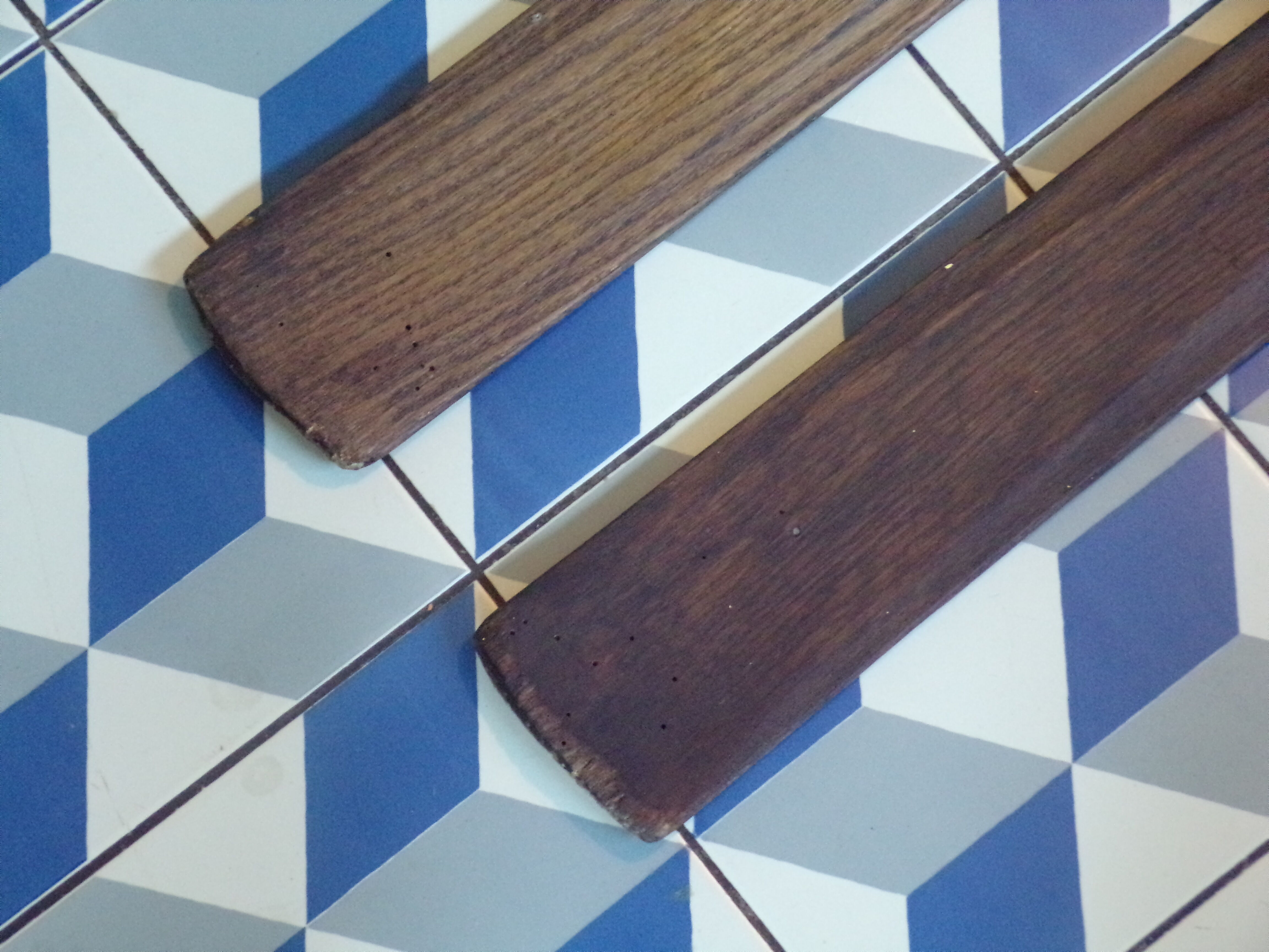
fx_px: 3629
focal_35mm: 99
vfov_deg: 14.9
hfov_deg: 19.8
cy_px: 476
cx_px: 634
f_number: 4.2
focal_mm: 17.7
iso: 800
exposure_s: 1/20
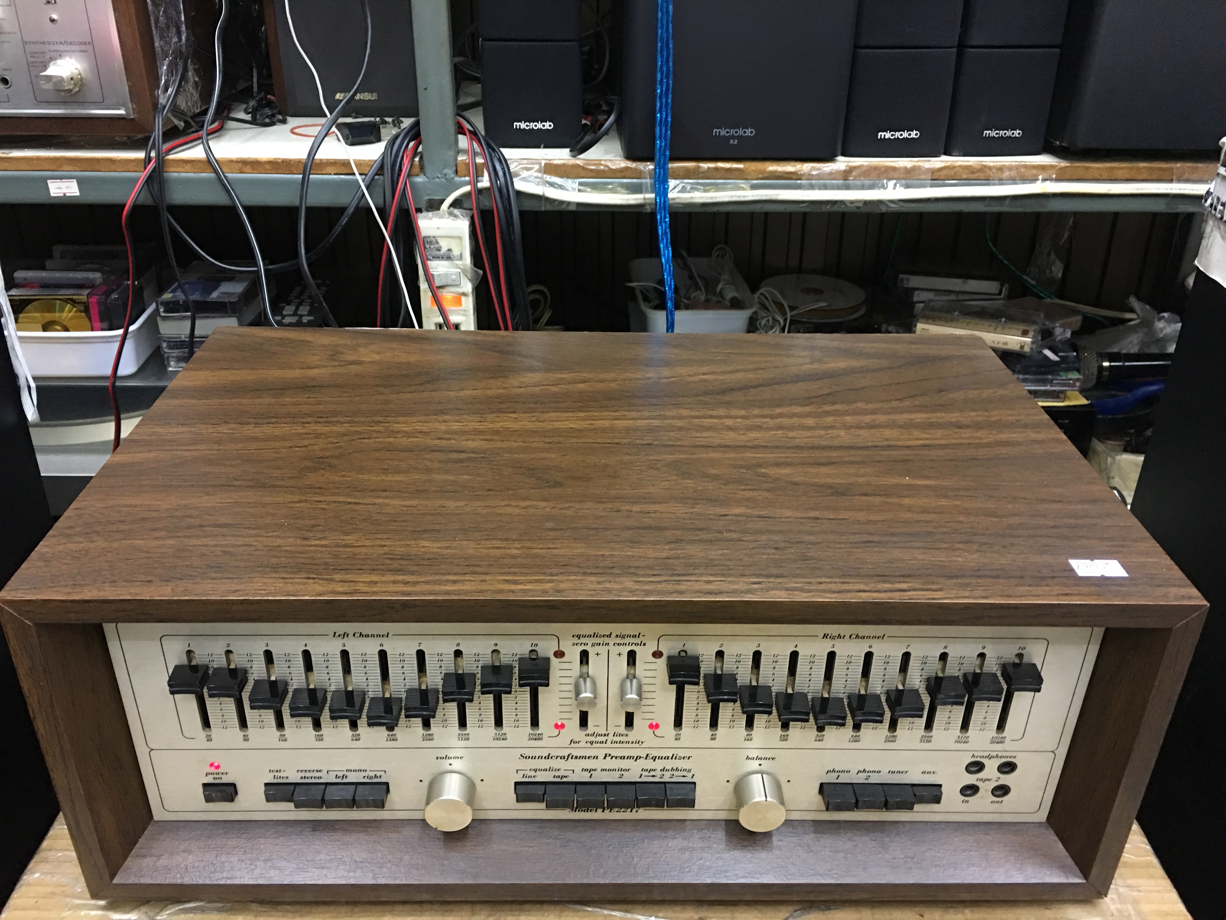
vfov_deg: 48.2
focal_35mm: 29
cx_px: 613
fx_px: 1027
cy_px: 460
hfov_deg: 61.7
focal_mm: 4.15
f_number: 2.2
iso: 80
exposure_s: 1/10
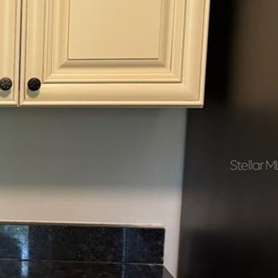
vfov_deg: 20.4
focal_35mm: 85
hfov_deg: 18.8
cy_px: 165
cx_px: -95
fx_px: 772
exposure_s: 1/60
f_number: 1.6
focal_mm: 5.96
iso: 125
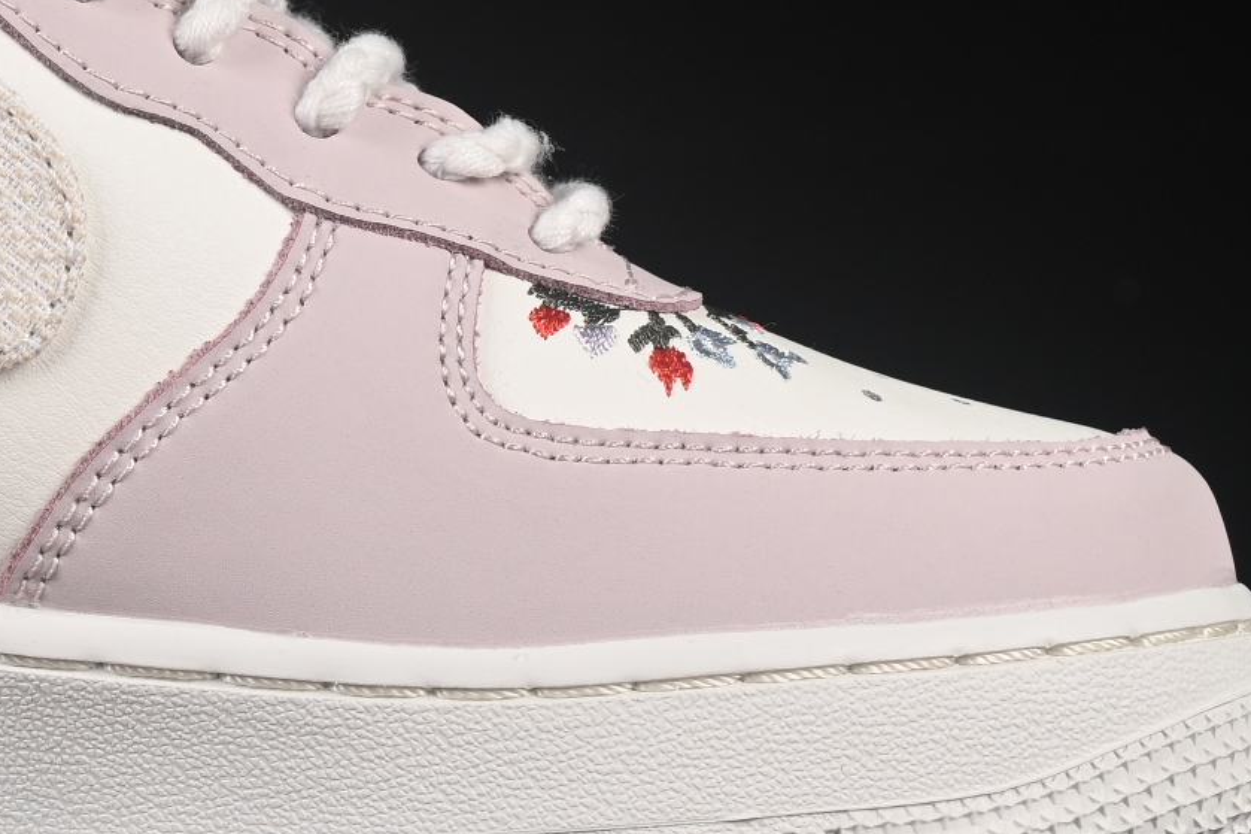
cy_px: 82
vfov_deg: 5.5
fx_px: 8650
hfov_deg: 8.2
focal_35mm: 249
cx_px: -31
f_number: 8
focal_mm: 50
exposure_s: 1/80
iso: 160
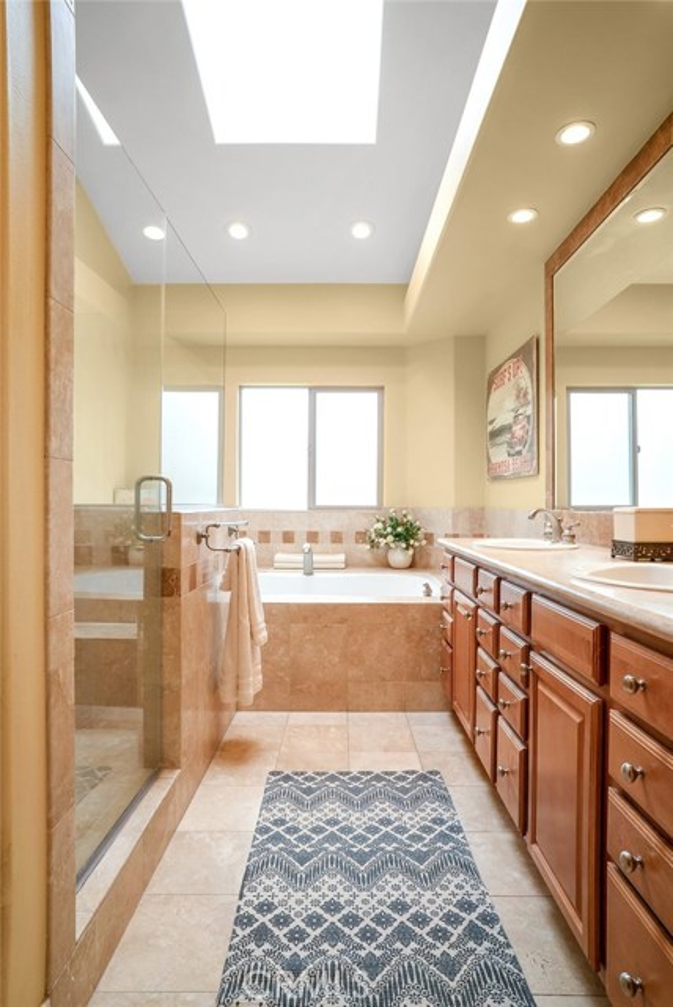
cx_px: 336
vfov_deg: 89.9
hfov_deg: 67.5
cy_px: 504
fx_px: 504
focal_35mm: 18
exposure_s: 1/125
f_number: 8
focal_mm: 18
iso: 125
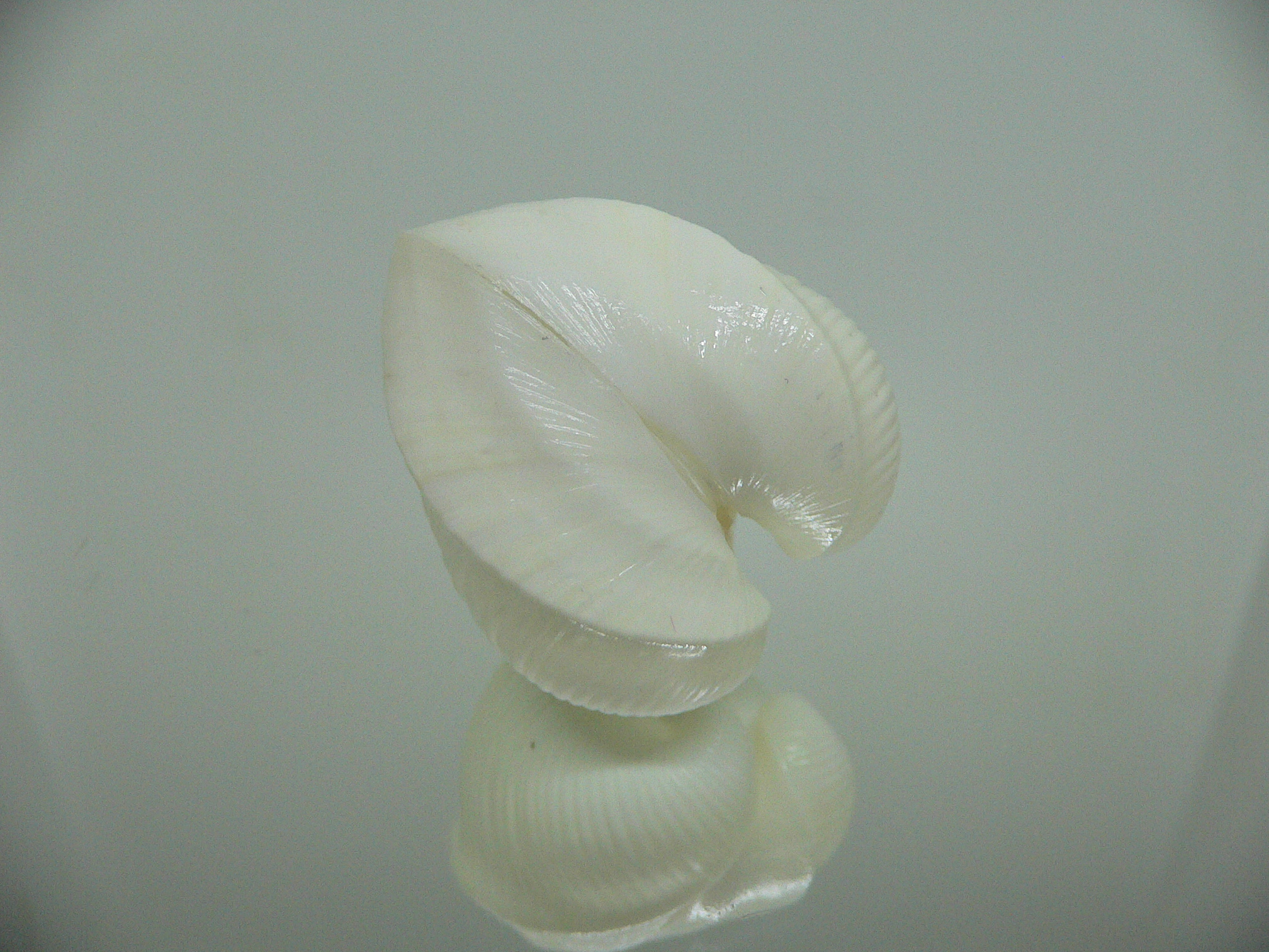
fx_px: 1283
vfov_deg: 40.7
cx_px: 634
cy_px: 476
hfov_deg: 52.6
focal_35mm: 35
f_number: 2.8
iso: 200
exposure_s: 1/60
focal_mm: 4.6
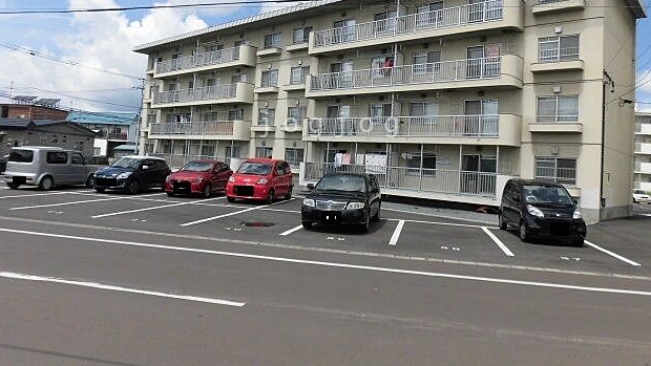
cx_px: 332
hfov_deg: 69.8
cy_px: 125
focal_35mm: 27
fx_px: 466
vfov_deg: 42.4
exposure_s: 1/250
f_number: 7.8
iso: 100
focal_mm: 4.3
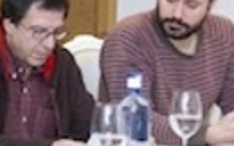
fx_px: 1453
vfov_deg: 5.7
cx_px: -292
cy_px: 74
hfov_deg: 8.5
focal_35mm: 228
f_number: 3.5
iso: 640
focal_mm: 40
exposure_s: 1/60
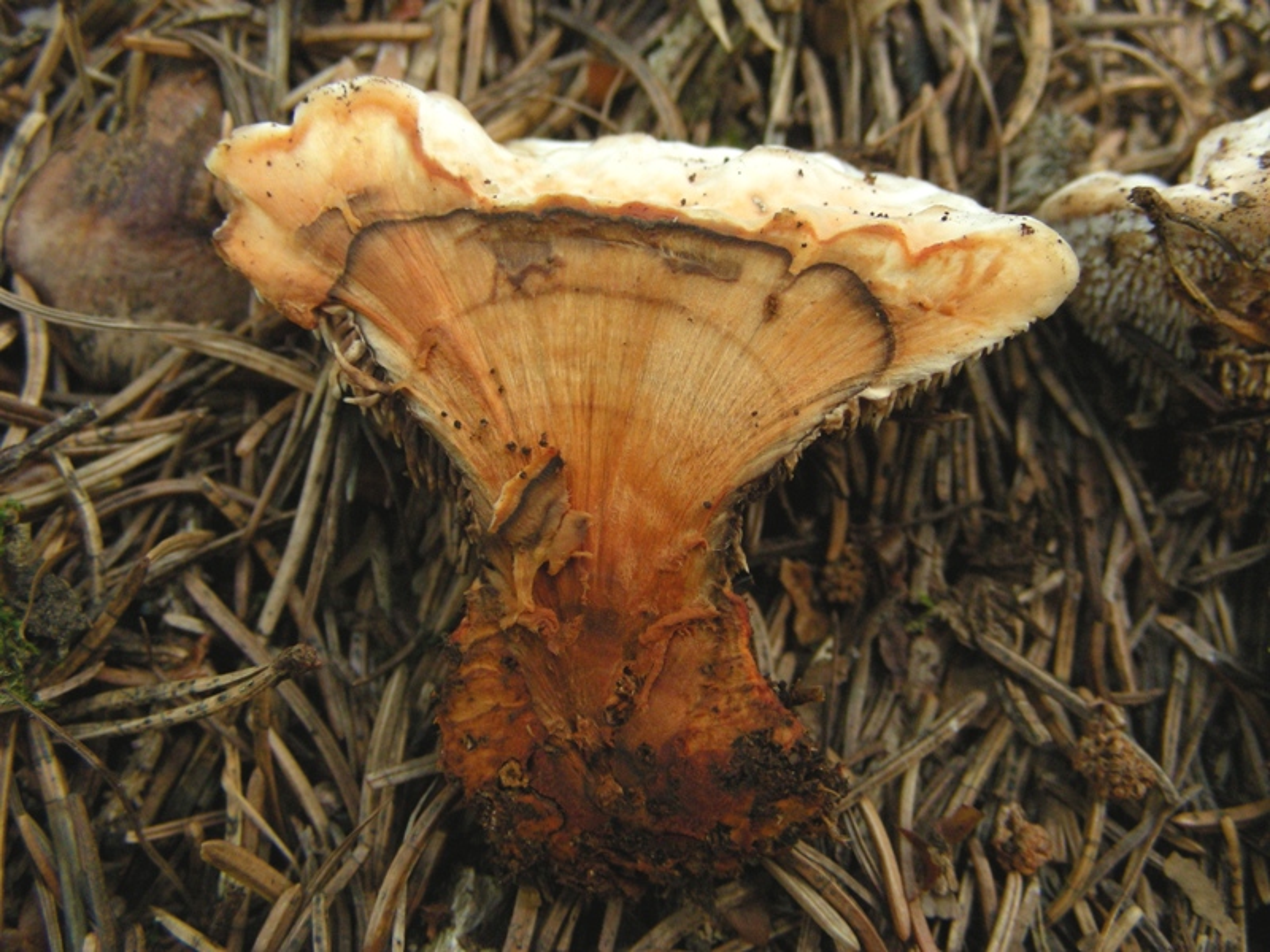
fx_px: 1394
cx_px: 635
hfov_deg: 49.0
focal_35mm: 38
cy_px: 476
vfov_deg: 37.7
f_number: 3.5
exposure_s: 1/28.5
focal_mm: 6.3
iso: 200
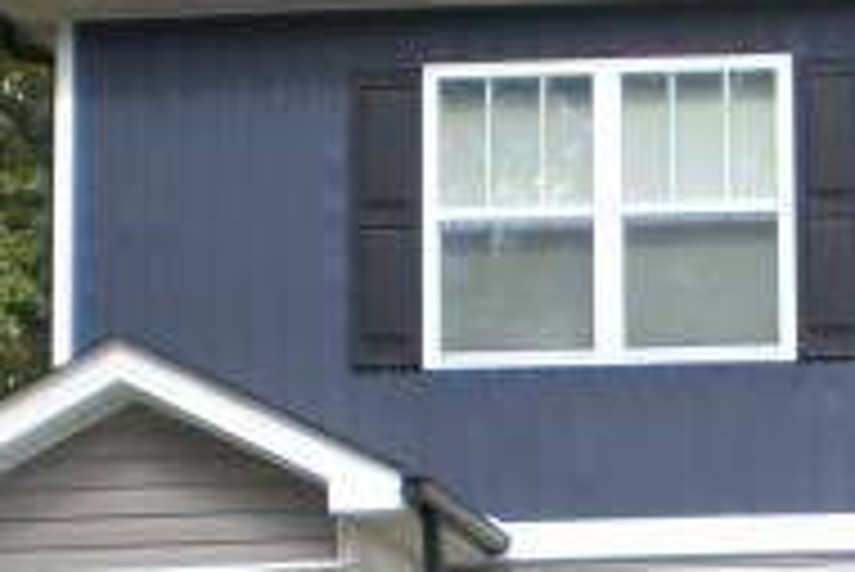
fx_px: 3161
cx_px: 1044
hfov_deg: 14.9
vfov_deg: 10.2
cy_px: 653
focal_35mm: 133
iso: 50
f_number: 3.1
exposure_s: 1/320
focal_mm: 6.3
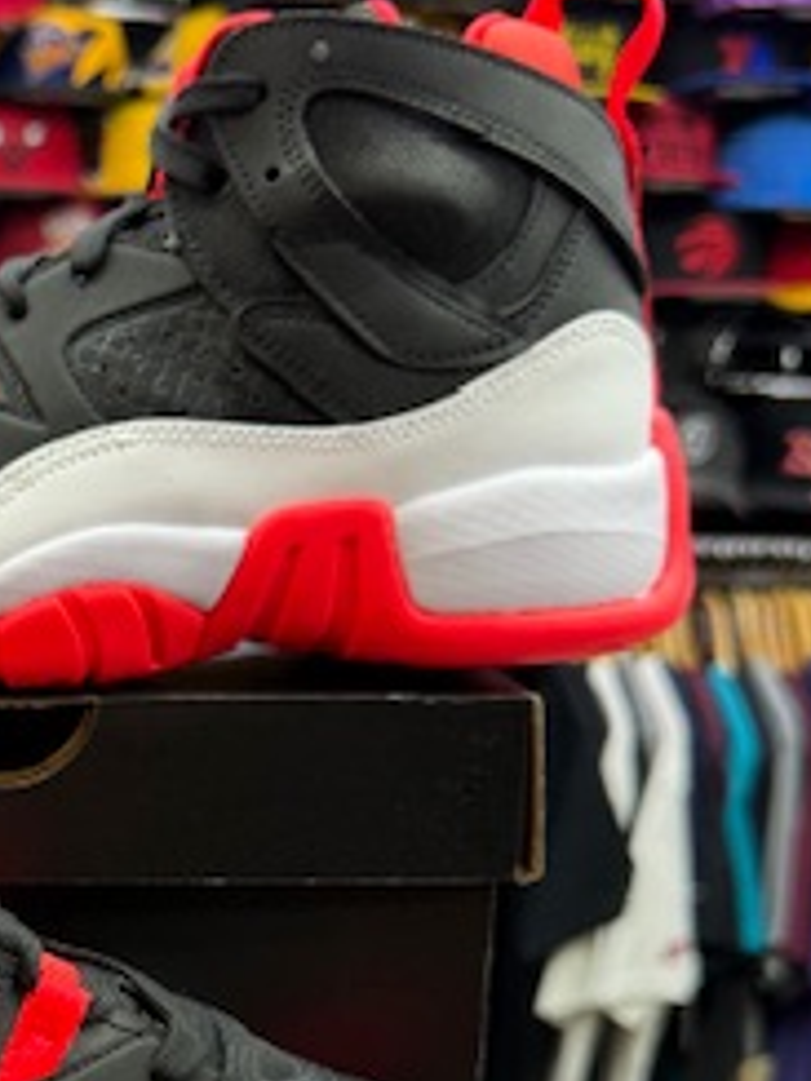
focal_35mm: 63
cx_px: -111
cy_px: 811
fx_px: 1968
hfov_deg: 21.9
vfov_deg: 30.2
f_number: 1.78
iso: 125
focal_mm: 6.76
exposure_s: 1/100
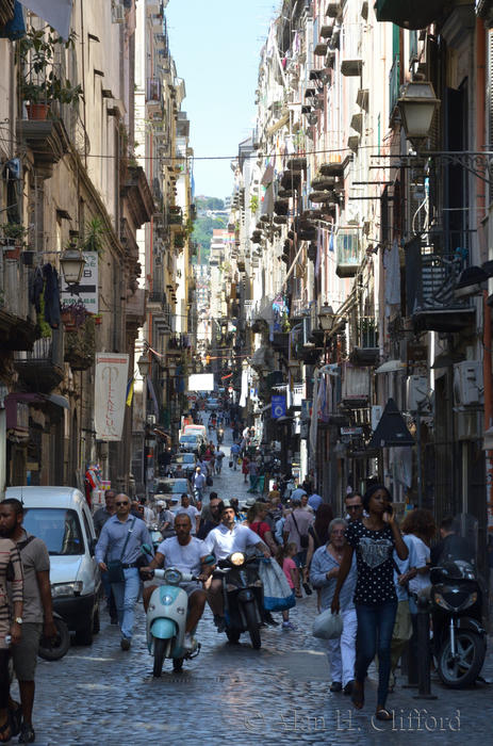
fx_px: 3718
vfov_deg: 11.4
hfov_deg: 7.6
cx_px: 246
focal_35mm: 180
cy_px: 373
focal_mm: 120
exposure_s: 1/320
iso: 500
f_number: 9
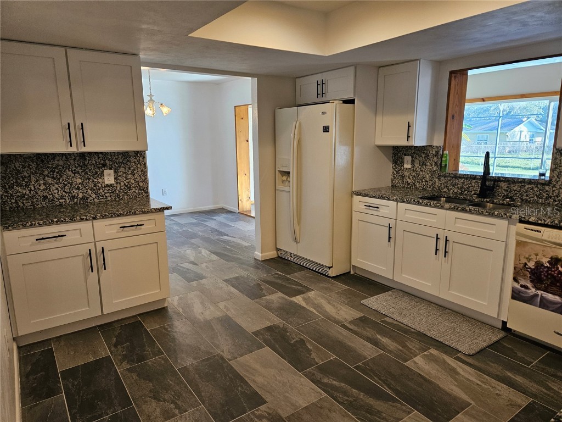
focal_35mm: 23
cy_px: 211
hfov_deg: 73.9
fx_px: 373
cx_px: 281
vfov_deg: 58.9
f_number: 1.8
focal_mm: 5.4
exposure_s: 1/120
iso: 250
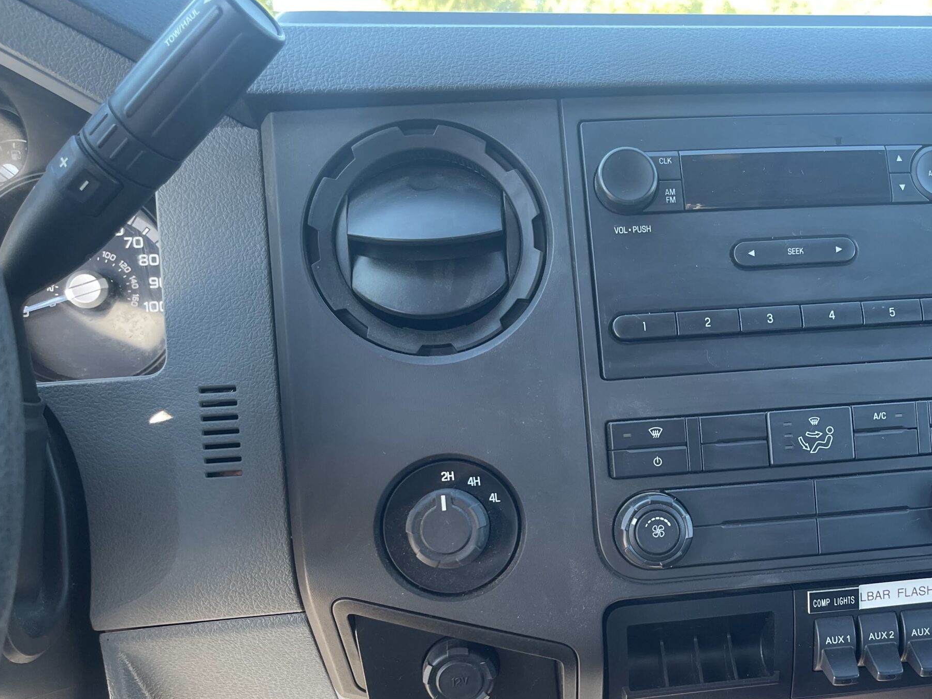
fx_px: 996
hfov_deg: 48.8
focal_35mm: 37
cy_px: 478
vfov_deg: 38.1
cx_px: 658
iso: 100
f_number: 1.6
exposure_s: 1/121
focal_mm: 5.1
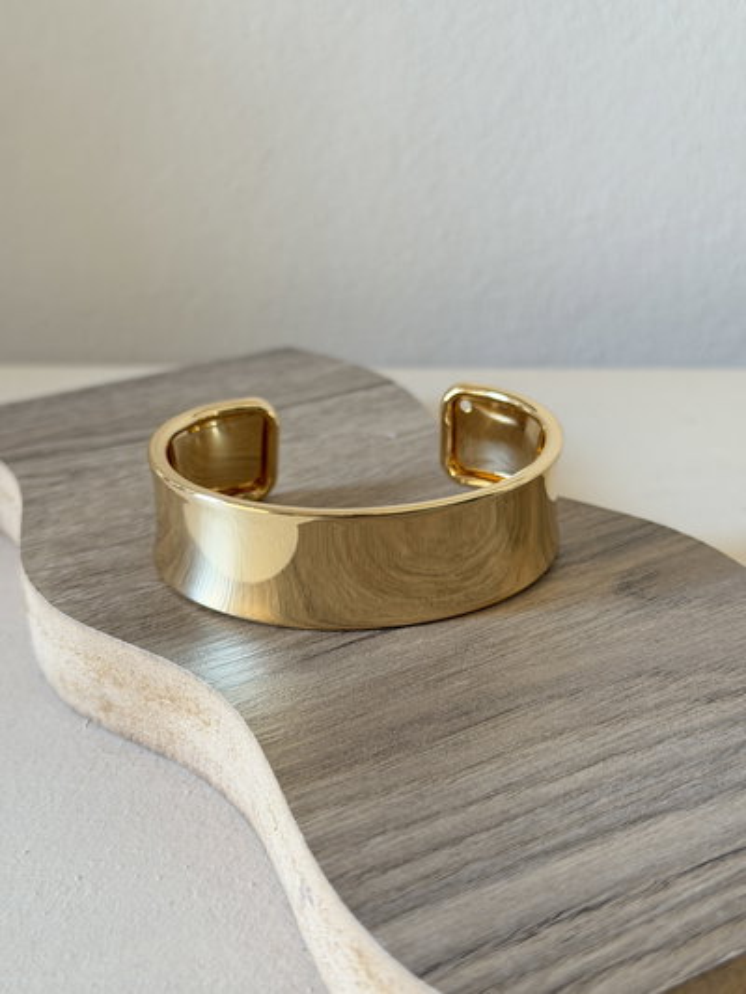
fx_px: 1379
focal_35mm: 48
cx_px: 373
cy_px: 497
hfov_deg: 30.3
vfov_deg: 39.6
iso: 125
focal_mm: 6.76
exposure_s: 1/60
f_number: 1.78
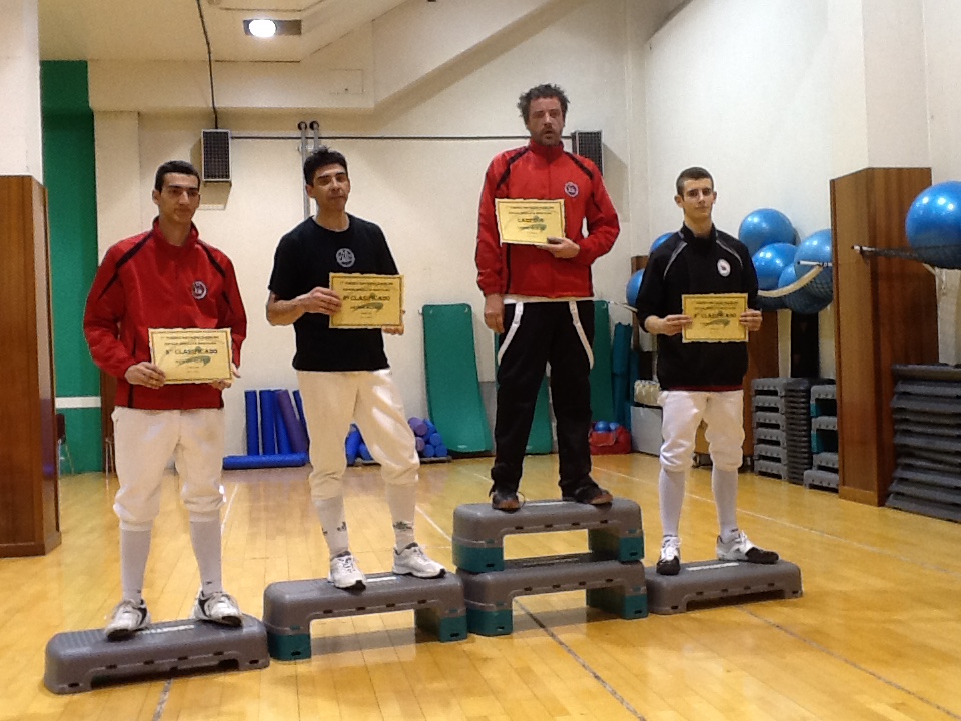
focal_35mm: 44
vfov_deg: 32.9
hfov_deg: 42.9
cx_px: 480
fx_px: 1222
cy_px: 360
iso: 64
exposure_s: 1/30
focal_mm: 2.03
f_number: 2.4
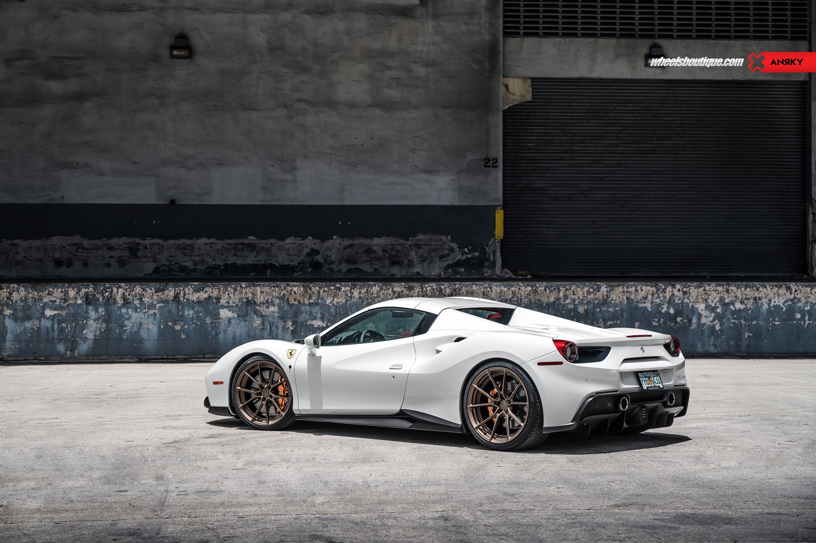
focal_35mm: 70
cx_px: 408
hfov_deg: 28.9
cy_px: 272
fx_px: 1586
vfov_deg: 19.4
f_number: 5
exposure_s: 1/500
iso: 100
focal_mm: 70
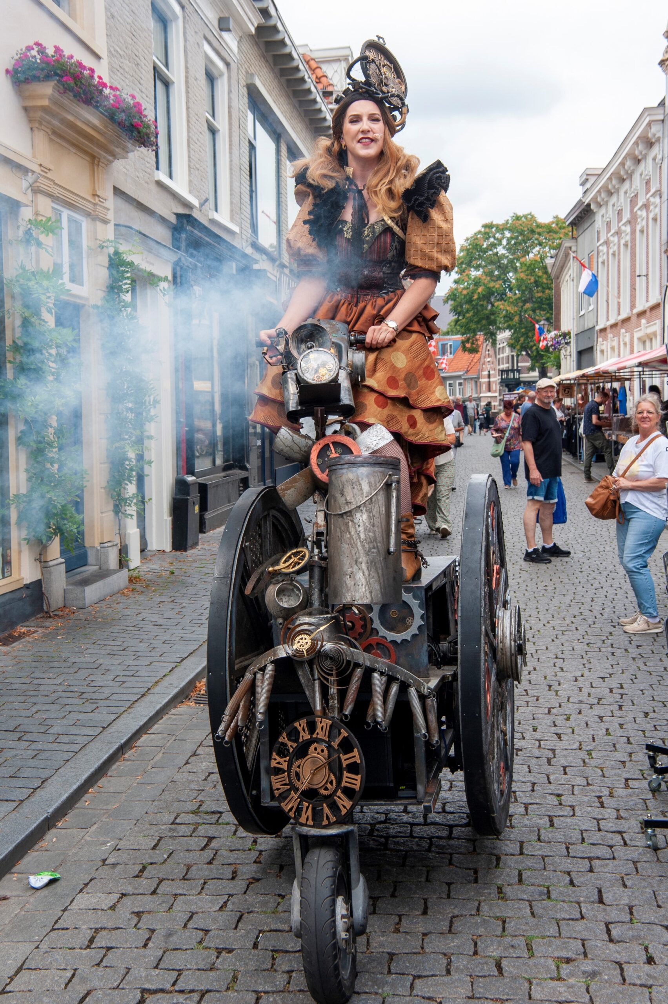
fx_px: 1254
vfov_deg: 43.6
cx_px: 334
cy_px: 502
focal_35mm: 45
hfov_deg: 29.8
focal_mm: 45
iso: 320
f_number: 9
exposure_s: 1/320
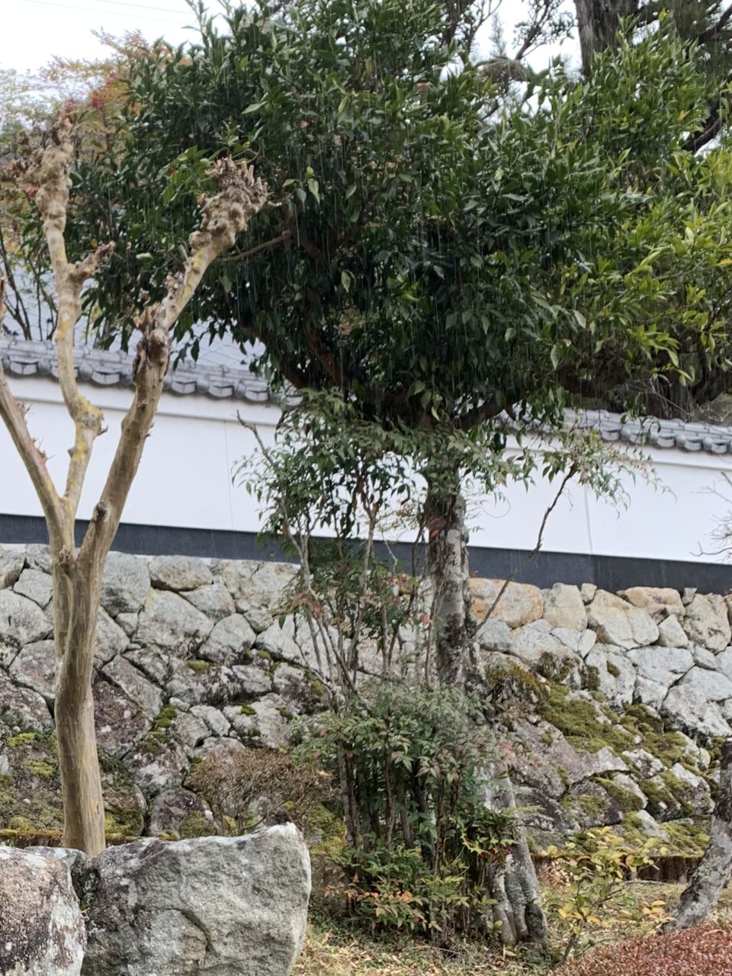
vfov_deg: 35.8
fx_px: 1466
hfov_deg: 26.5
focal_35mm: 52
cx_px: 2
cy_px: 762
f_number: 1.8
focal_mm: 4.25
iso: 25
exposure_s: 1/122
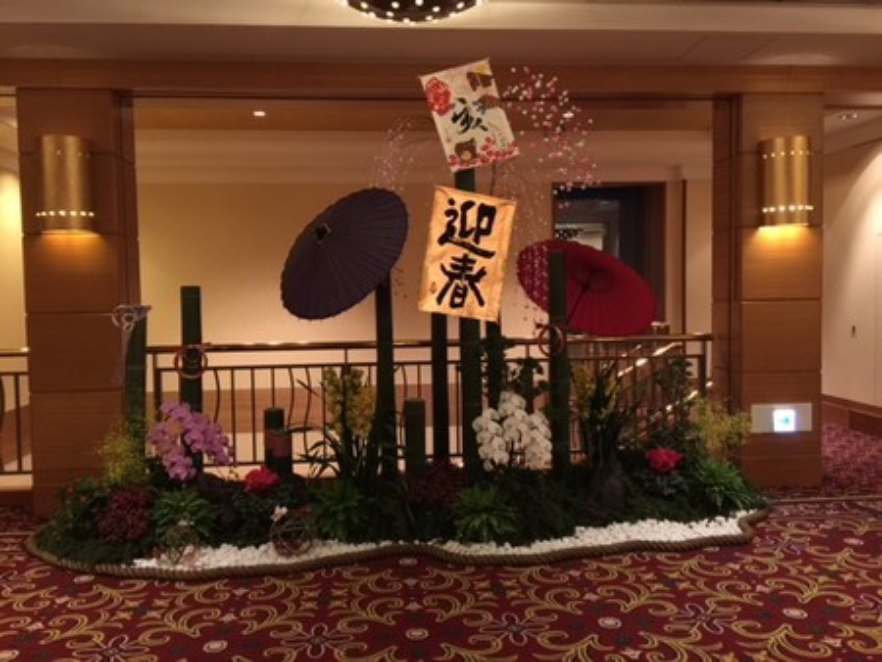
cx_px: 441
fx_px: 739
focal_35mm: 29
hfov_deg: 61.6
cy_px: 331
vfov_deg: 48.3
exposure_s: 1/4
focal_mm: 4.15
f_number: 2.2
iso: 80
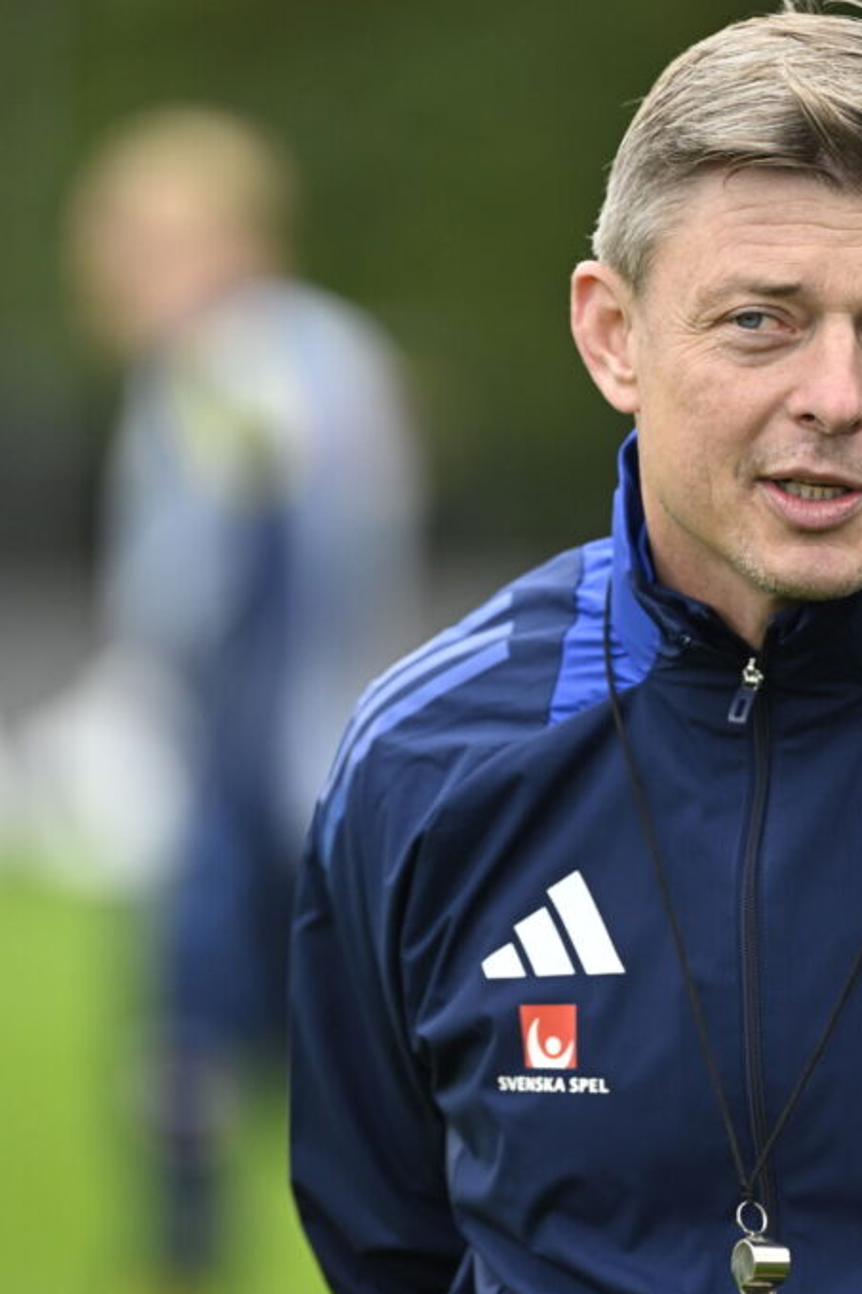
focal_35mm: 527
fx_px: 18936
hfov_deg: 2.6
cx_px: 510
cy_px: 648
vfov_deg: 3.9
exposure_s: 1/800
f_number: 4
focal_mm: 350
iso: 1000
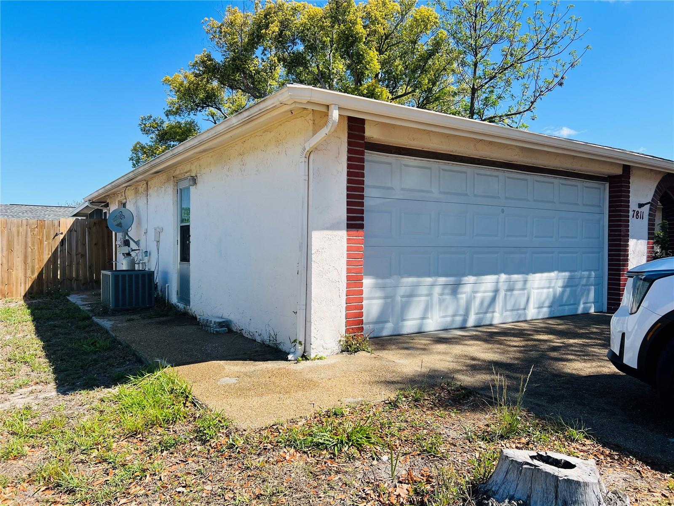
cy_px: 253
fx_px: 506
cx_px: 337
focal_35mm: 26
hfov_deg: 67.3
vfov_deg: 53.1
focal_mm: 5.7
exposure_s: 1/2841
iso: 50
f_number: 1.5
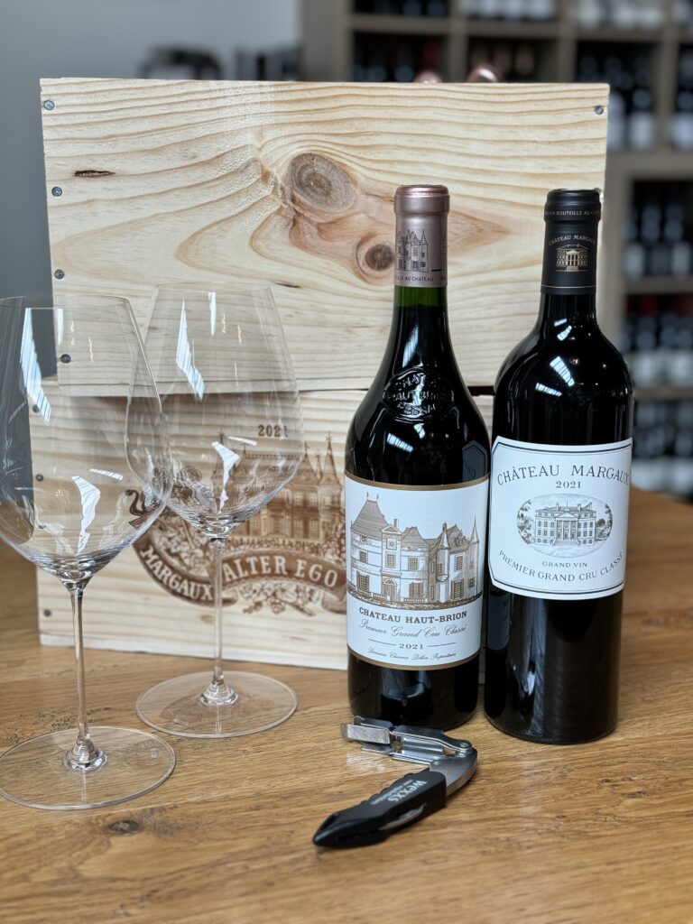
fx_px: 1281
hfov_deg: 30.3
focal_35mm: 48
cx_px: 346
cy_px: 462
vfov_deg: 39.7
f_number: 1.78
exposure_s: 1/104
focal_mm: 6.86
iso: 50
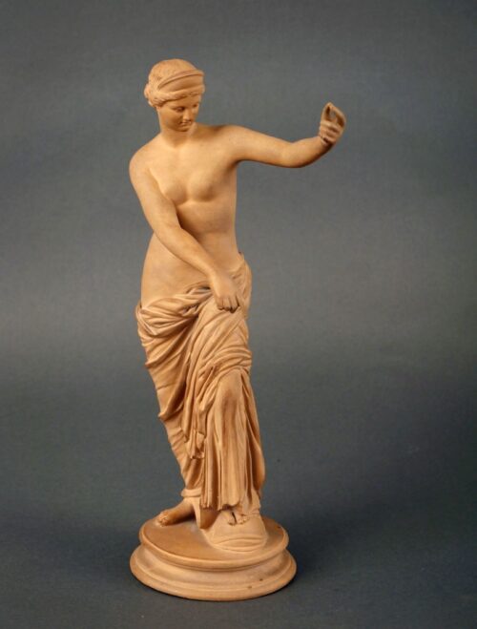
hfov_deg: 14.9
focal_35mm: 100
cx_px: 238
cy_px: 314
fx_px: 1824
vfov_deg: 19.6
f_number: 8
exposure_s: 1/125
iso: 200
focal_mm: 50
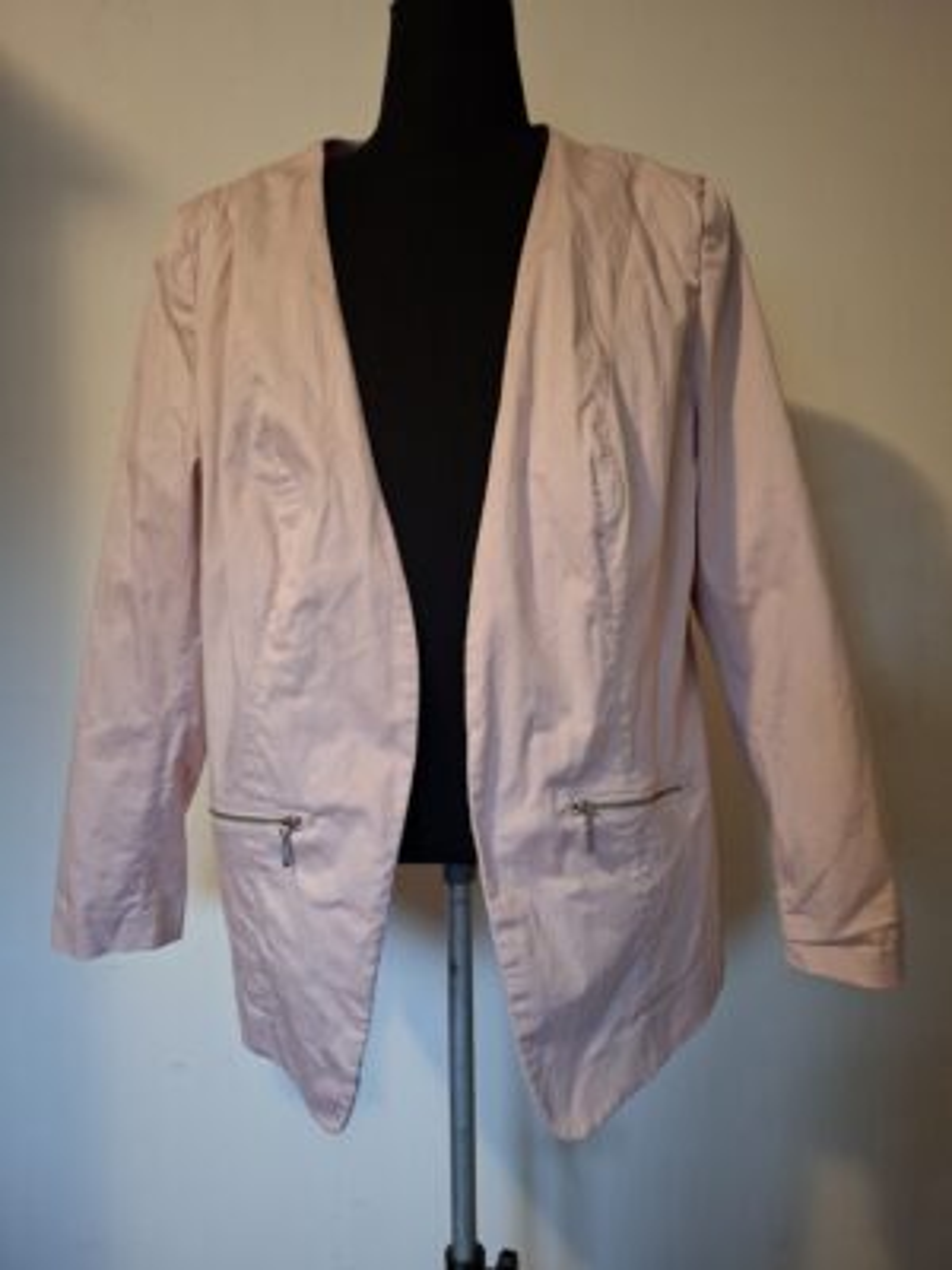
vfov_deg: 73.9
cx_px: 476
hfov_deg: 58.9
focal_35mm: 23
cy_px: 635
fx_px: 843
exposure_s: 1/24
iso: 500
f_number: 1.8
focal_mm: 5.54
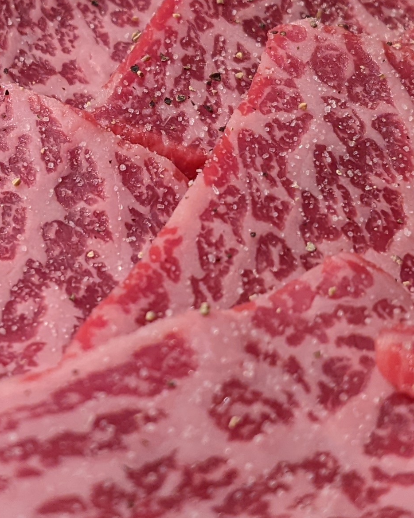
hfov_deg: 16.9
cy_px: 161
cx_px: 159
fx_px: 1394
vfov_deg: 20.9
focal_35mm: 91
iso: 157
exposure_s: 1/25
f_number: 1.73
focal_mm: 4.38
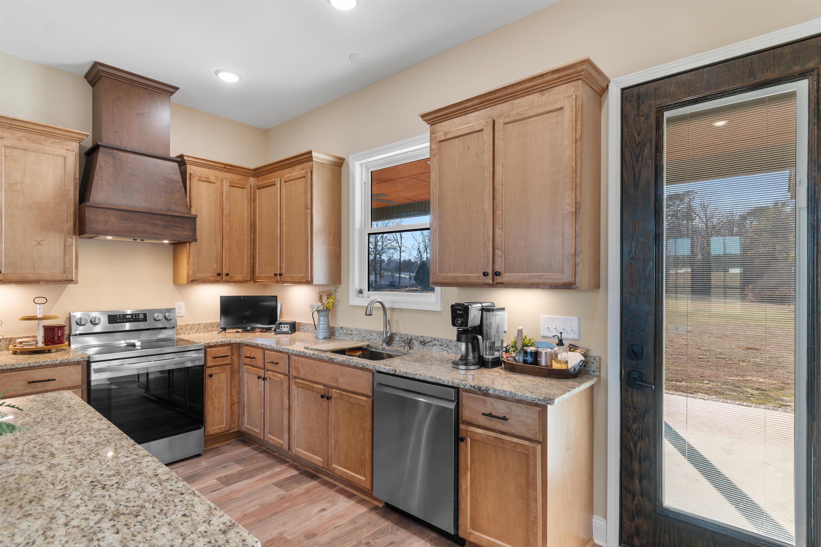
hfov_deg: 90.0
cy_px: 274
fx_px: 410
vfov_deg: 67.4
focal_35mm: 18
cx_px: 410
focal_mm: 12
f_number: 4.8
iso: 100
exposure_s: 1/25
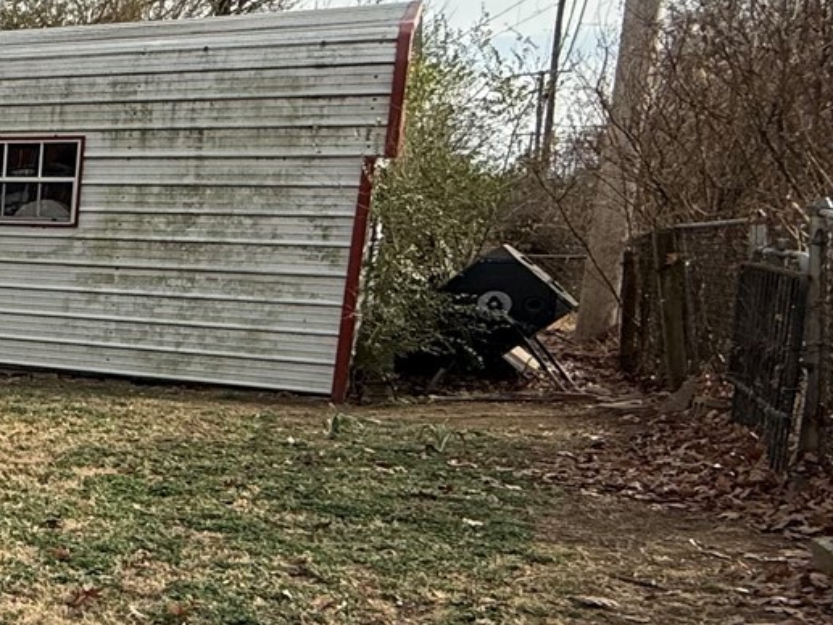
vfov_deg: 28.0
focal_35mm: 52
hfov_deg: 23.8
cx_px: -570
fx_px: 1252
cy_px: 356
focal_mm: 2.22
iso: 50
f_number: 2.2
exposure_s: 1/1167
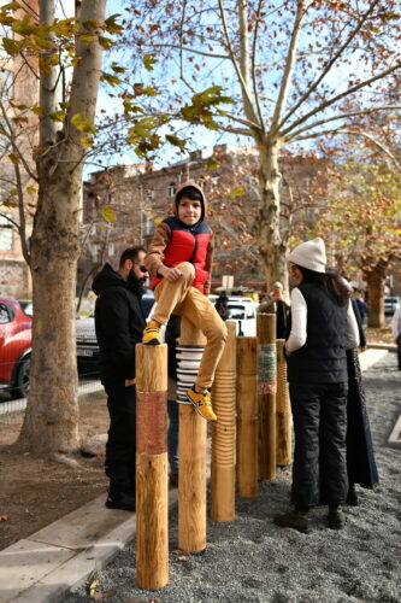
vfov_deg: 55.8
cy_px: 302
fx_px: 568
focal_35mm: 34
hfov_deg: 38.9
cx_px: 200
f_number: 3.2
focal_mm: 34
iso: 200
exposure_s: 1/800
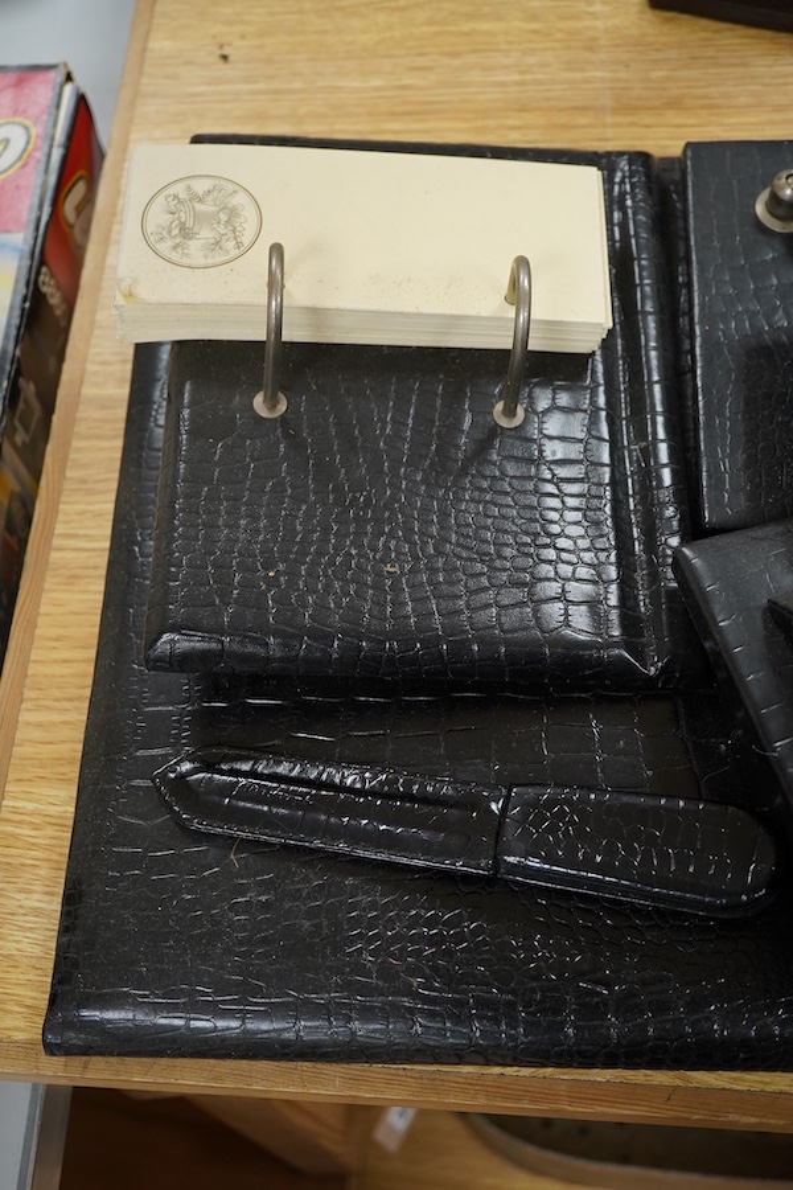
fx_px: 1487
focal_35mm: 45
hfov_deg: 29.9
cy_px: 595
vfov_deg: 43.6
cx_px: 396
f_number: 6.3
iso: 1250
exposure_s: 1/125
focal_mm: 30
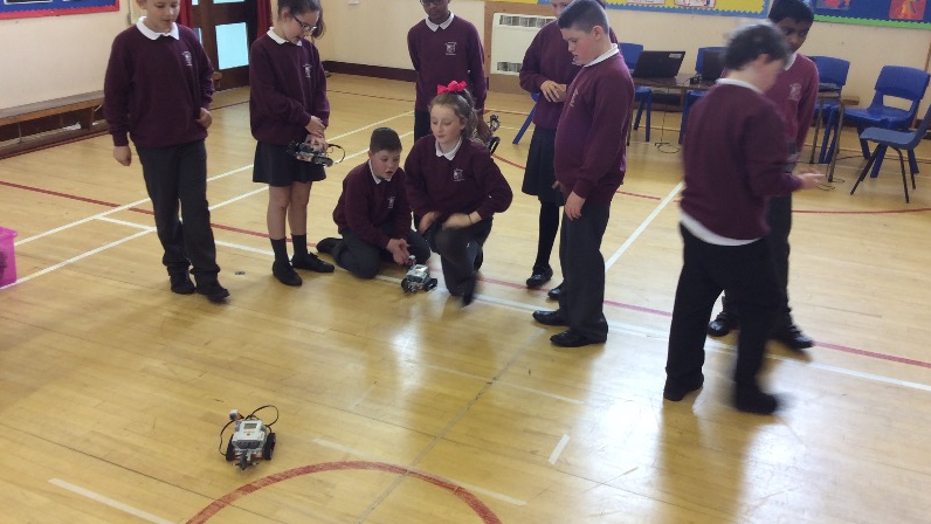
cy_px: 269
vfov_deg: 33.7
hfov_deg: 56.6
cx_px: 466
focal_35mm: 35
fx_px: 864
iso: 40
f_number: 2.4
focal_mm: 3.3
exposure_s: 1/25
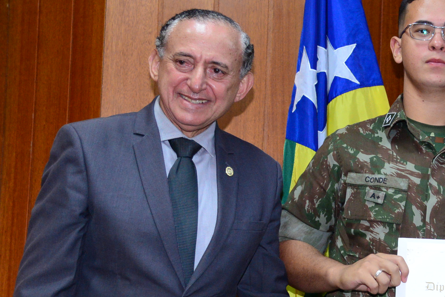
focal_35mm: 120
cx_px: 494
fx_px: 1484
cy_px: 222
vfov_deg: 11.4
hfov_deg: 16.5
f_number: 4.5
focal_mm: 50
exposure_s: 1/125
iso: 2500
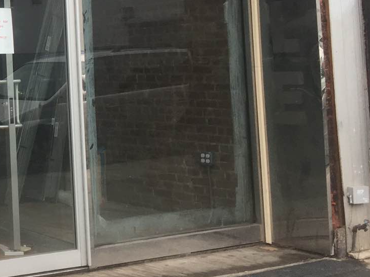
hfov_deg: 21.2
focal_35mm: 81
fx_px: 866
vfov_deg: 17.8
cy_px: 6
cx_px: -144
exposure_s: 1/60
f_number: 2.2
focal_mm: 4.15
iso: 25
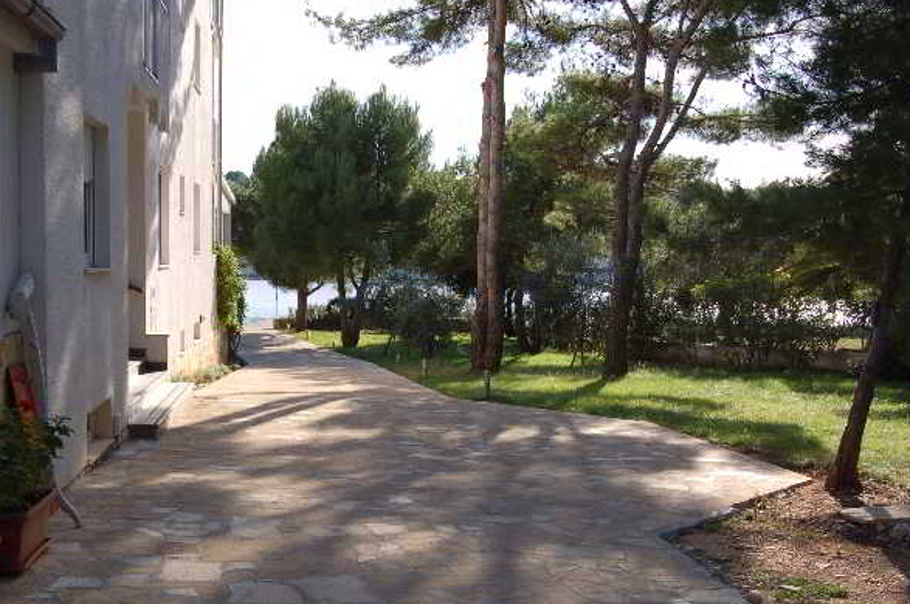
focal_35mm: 45
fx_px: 1136
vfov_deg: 29.6
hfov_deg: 43.3
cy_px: 403
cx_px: 333
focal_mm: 22
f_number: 6.3
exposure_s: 1/320
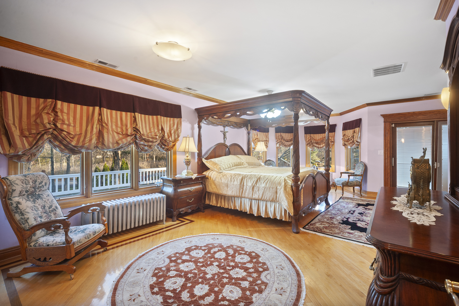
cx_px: 230
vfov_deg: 70.4
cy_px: 153
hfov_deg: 93.3
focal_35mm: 17
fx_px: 217
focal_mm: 17
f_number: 8
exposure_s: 1/5
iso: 400
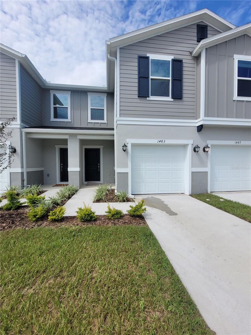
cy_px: 168
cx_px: 126
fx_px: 126
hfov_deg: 89.9
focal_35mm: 13
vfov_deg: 106.2
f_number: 2.2
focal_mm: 1.74
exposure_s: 1/1957
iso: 40
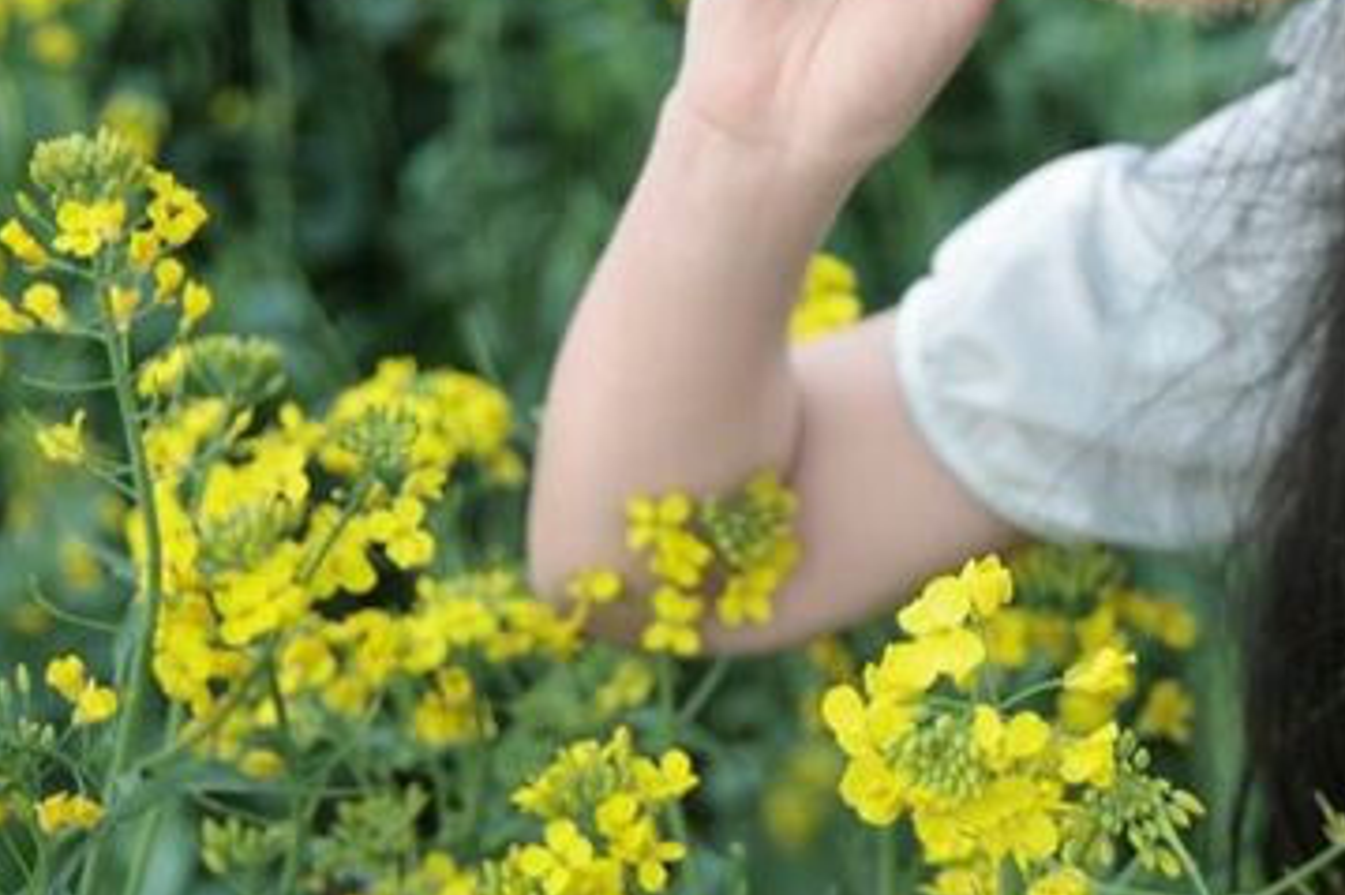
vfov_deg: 11.3
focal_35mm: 120
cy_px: 56
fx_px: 4481
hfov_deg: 16.7
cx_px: 1304
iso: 100
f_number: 2.8
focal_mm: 41
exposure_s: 1/320
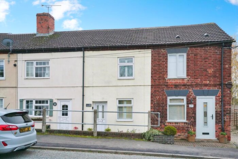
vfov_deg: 37.9
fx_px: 231
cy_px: 80
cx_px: 119
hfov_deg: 54.4
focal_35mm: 35
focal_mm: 35
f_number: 7.1
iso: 2000
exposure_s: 1/30
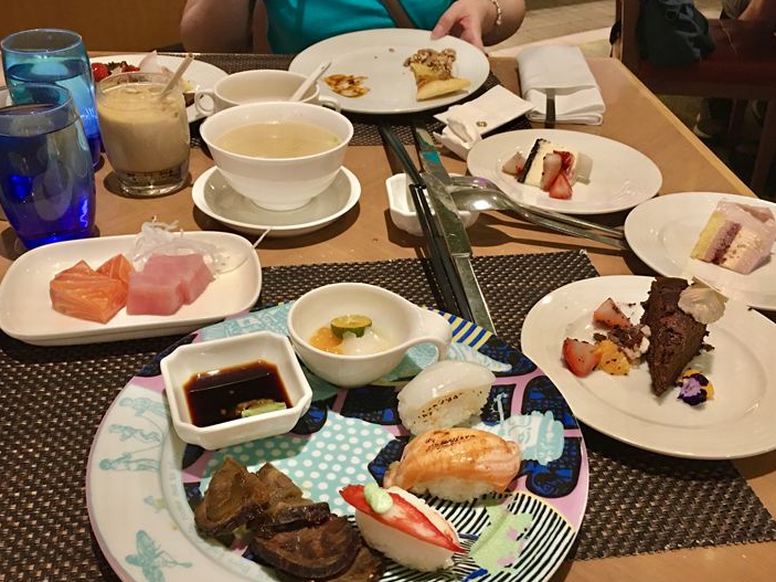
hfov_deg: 55.4
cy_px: 324
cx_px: 391
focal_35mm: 33
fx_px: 740
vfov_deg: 42.9
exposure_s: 1/10
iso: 100
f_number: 2.2
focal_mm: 4.15
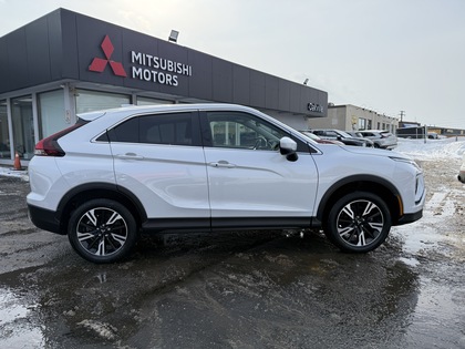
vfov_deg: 56.8
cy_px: 174
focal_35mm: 24
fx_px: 322
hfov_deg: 71.6
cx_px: 232
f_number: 1.78
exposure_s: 1/5319
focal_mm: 6.76
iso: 125
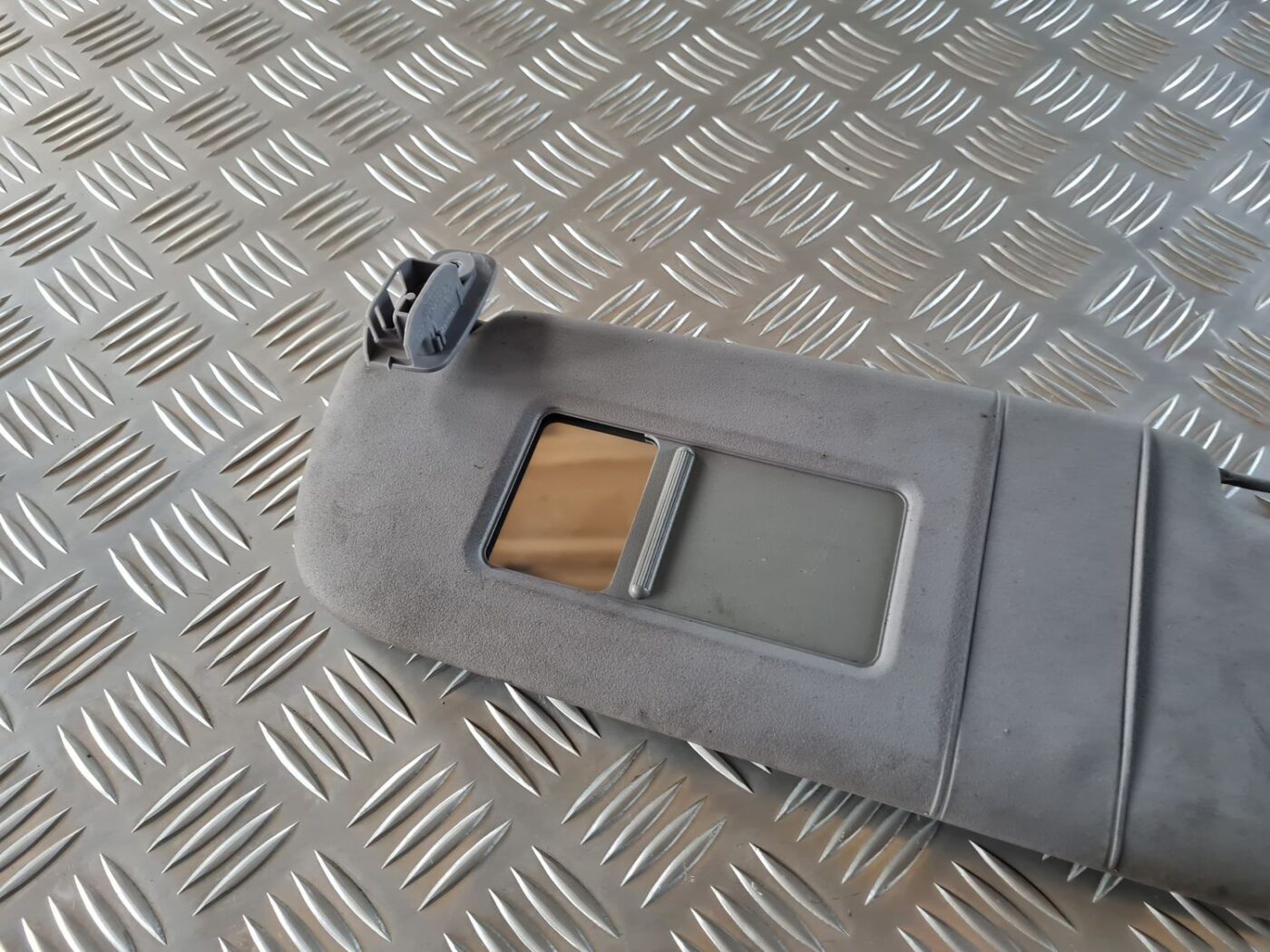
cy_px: 476
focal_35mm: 26
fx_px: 954
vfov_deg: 53.1
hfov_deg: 67.3
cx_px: 635
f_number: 1.8
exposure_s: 1/60
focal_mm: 5.4
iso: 250
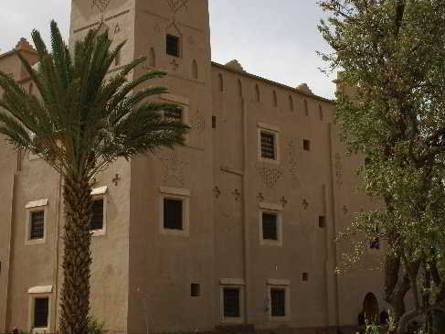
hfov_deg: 33.8
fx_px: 733
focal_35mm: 57
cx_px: 241
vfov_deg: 25.6
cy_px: 156
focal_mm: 24
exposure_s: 1/250
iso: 100
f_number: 10
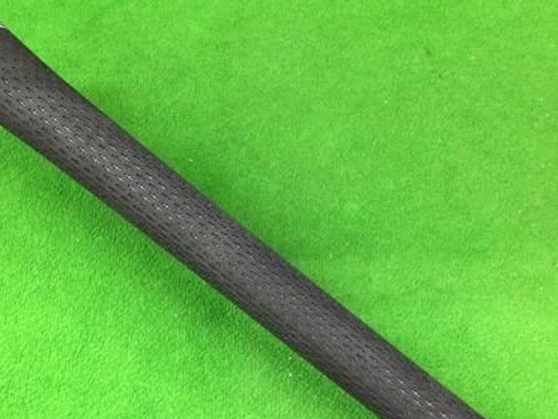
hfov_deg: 42.1
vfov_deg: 31.8
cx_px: 270
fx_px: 726
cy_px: 291
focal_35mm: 45
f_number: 2.4
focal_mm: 3.3
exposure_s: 1/30
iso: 200
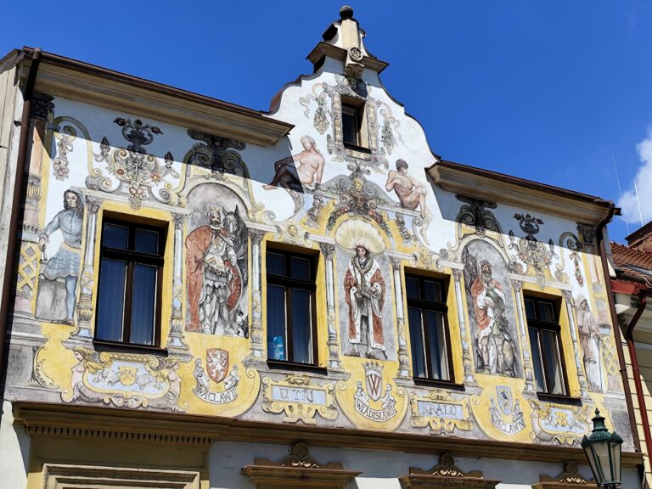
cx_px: 326
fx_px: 866
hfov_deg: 41.2
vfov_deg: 31.5
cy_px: 244
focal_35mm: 46
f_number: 1.65
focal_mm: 6.19
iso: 50
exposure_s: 1/1057
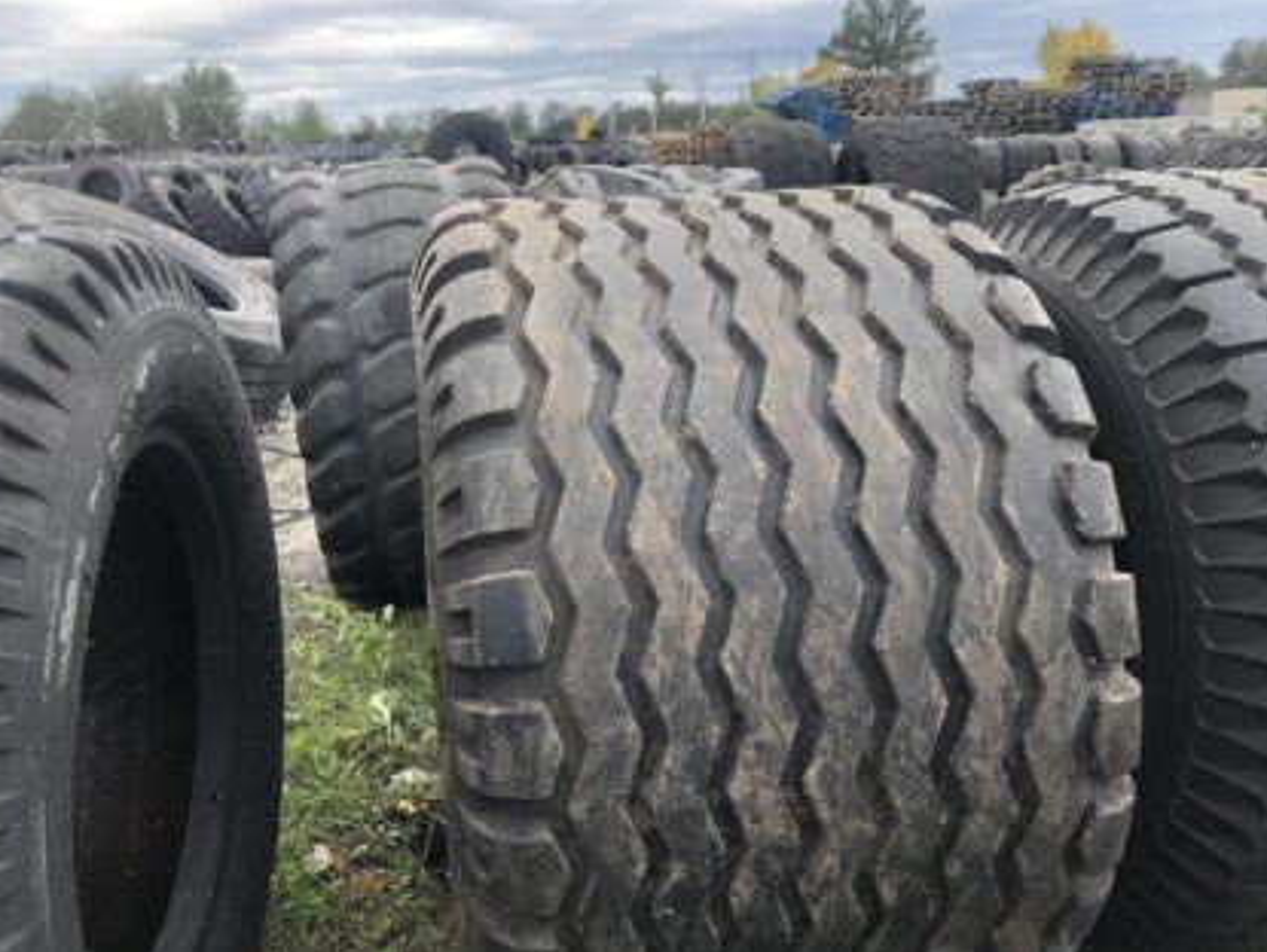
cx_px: 629
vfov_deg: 48.3
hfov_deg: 61.6
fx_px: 1062
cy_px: 462
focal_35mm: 29
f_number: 1.8
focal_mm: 3.99
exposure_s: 1/182
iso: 20
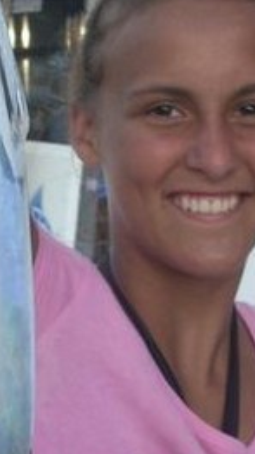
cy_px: 267
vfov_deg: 22.0
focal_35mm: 97
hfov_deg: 12.5
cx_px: 116
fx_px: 1168
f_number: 2.8
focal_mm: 6.2
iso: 64
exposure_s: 1/155
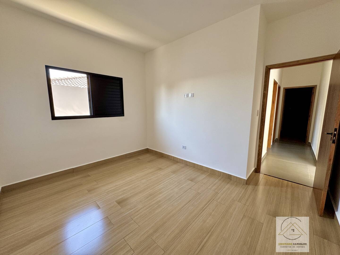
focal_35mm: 14
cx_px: 170
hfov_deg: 102.1
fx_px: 138
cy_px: 128
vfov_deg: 85.7
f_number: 2.2
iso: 160
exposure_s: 1/99
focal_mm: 2.22
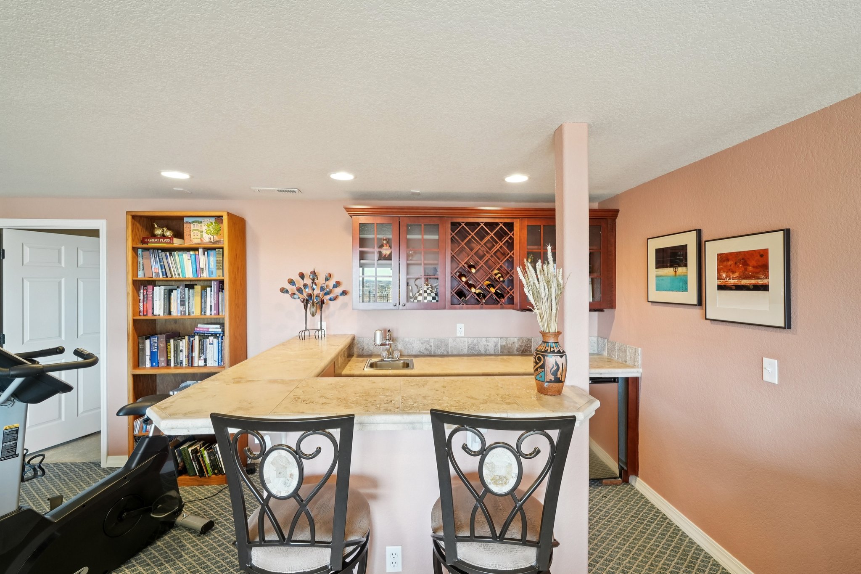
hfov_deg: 100.4
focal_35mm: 15
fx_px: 359
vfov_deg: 77.3
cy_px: 287
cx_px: 430
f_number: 8
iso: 800
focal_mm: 10
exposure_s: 1/4
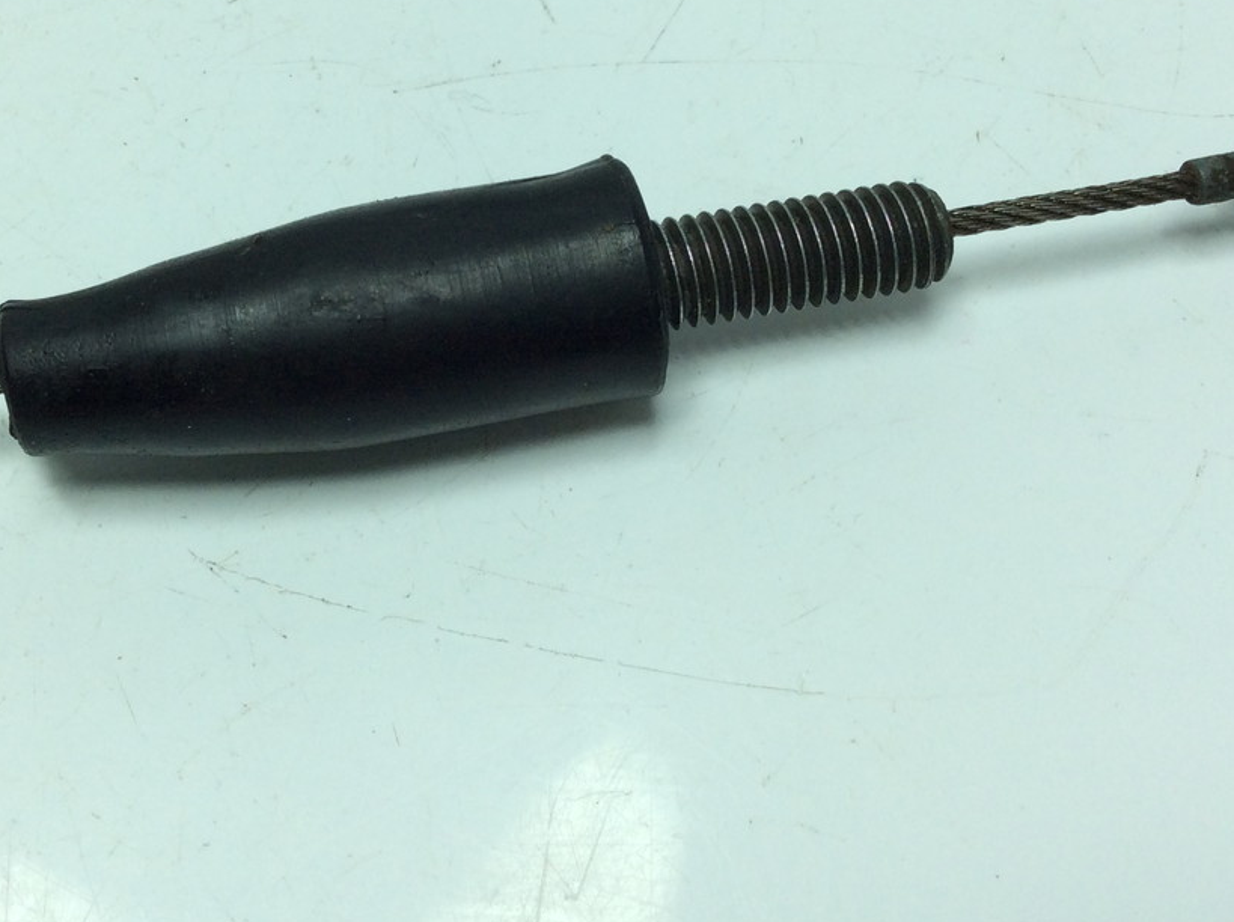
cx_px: 454
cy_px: 240
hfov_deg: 38.0
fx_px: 1780
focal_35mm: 50
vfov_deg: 28.6
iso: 32
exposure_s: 1/602
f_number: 2.4
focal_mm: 3.3
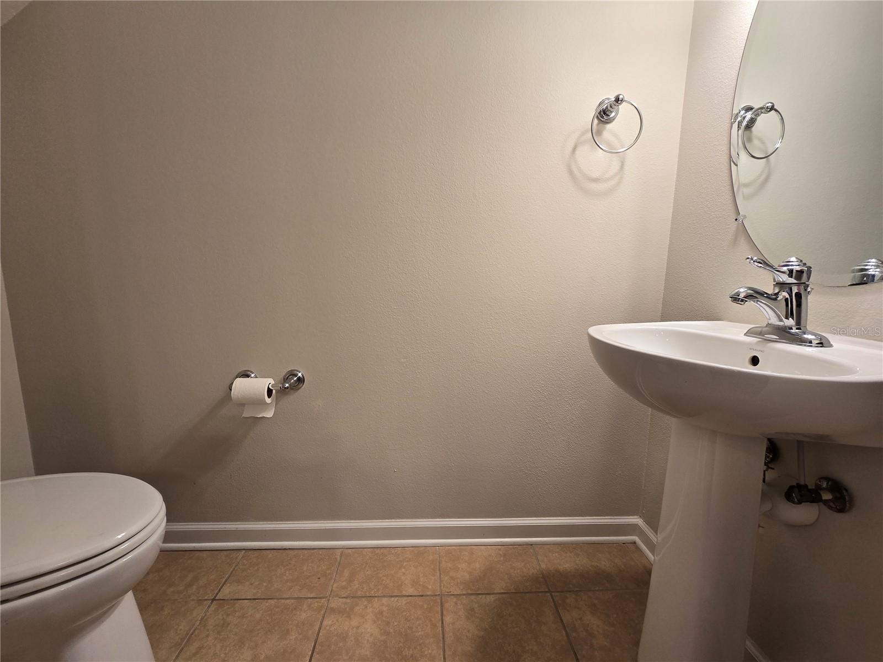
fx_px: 332
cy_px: 331
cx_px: 442
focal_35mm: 13
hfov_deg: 106.2
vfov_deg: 89.9
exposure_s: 1/60
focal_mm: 2.2
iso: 100
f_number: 2.2
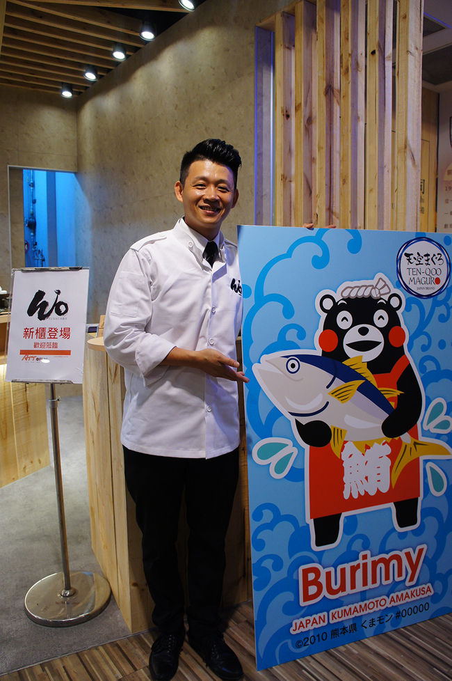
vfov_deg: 67.4
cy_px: 340
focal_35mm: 27
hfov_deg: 47.8
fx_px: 510
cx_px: 226
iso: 400
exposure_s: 1/60
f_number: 4
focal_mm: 18
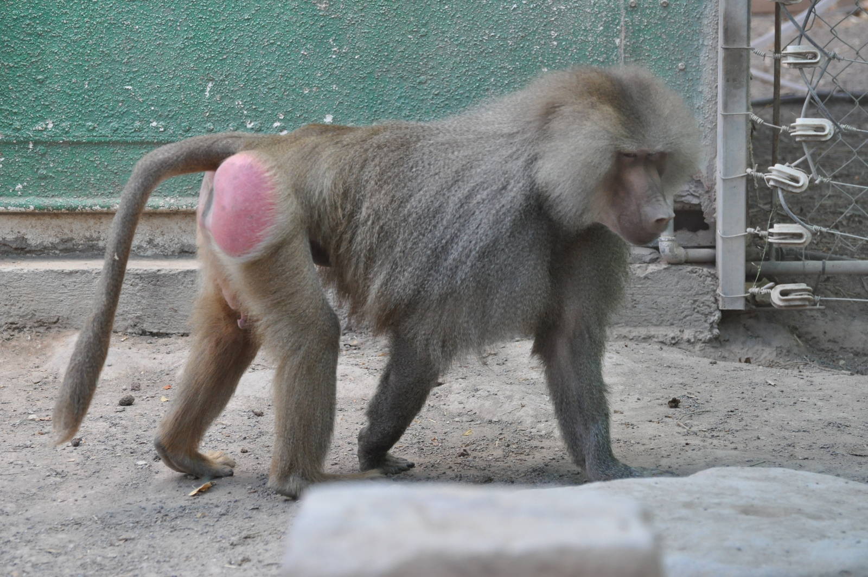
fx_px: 5058
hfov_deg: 9.8
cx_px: 434
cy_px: 288
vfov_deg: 6.5
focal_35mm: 210
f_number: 4.8
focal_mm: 140
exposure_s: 1/500
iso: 1250
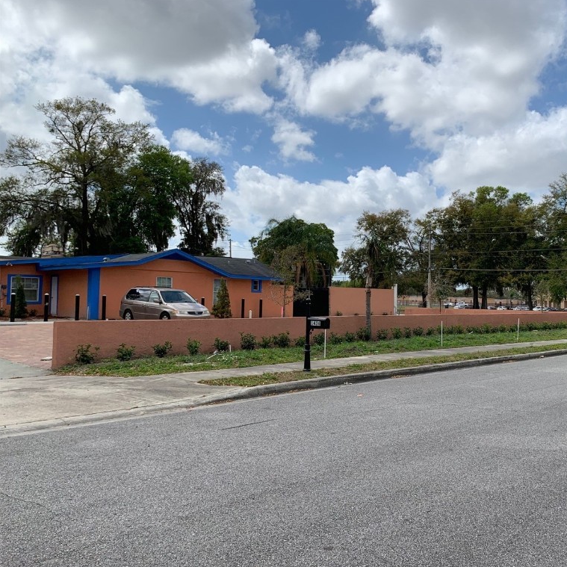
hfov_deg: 51.5
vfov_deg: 52.5
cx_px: 382
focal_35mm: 31
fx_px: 574
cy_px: 283
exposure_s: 1/3650
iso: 25
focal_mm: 4.25
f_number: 1.8
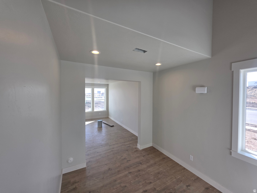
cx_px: 128
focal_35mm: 13
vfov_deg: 89.9
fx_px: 97
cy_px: 96
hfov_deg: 106.2
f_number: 1.9
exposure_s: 1/243
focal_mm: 2.2
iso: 40
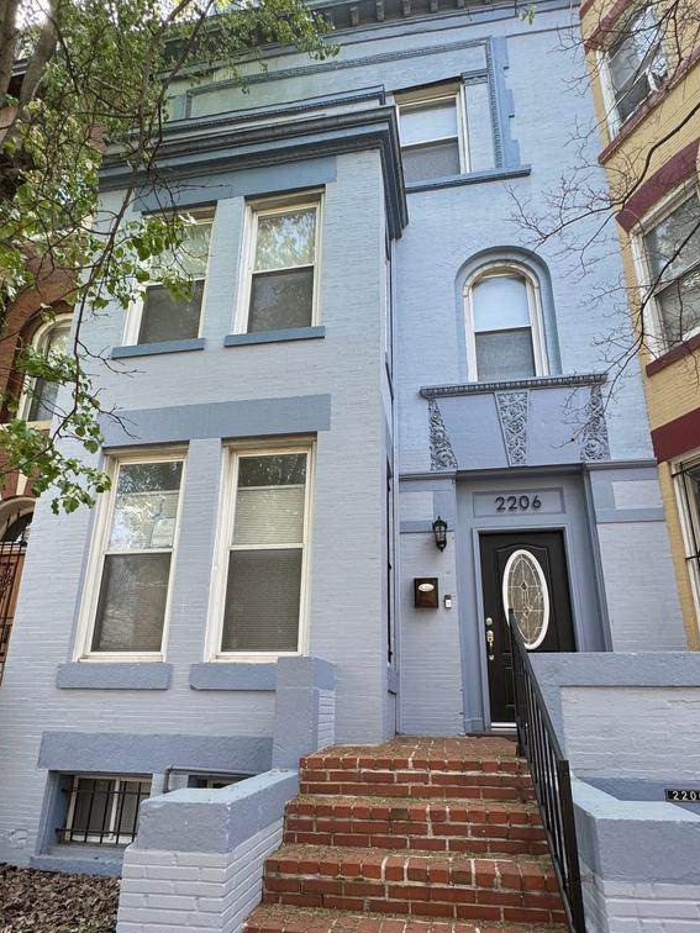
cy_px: 538
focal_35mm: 20
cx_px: 353
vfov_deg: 81.2
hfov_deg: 66.0
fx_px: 539
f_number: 2.2
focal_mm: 2.22
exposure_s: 1/222
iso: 40
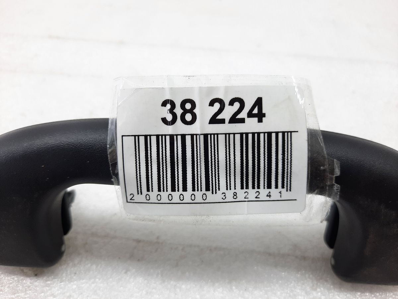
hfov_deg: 69.4
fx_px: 287
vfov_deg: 54.9
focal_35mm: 25
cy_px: 150
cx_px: 199
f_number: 2
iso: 100
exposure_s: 1/50
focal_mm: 4.6
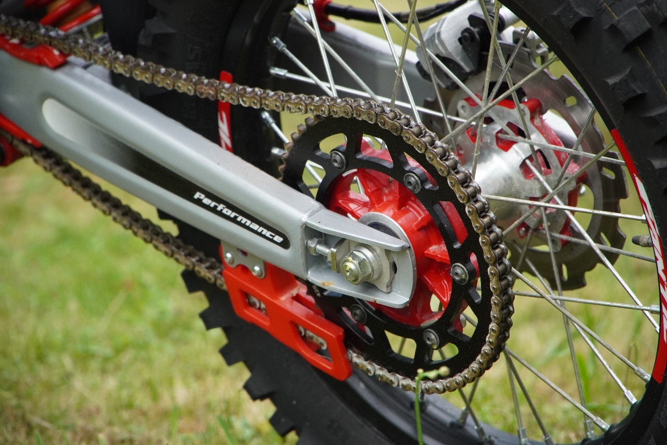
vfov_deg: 8.7
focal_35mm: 158
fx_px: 2918
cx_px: 334
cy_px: 222
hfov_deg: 13.0
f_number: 4
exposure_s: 1/2000
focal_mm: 105
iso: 1250
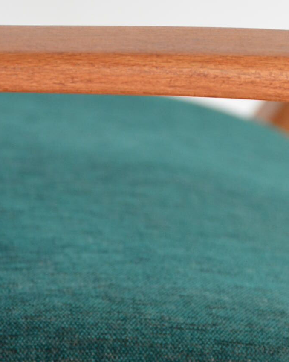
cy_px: 263
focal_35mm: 423
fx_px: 4521
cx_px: 292
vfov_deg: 4.6
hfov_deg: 3.7
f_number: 5.6
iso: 720
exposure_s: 1/125
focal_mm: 85
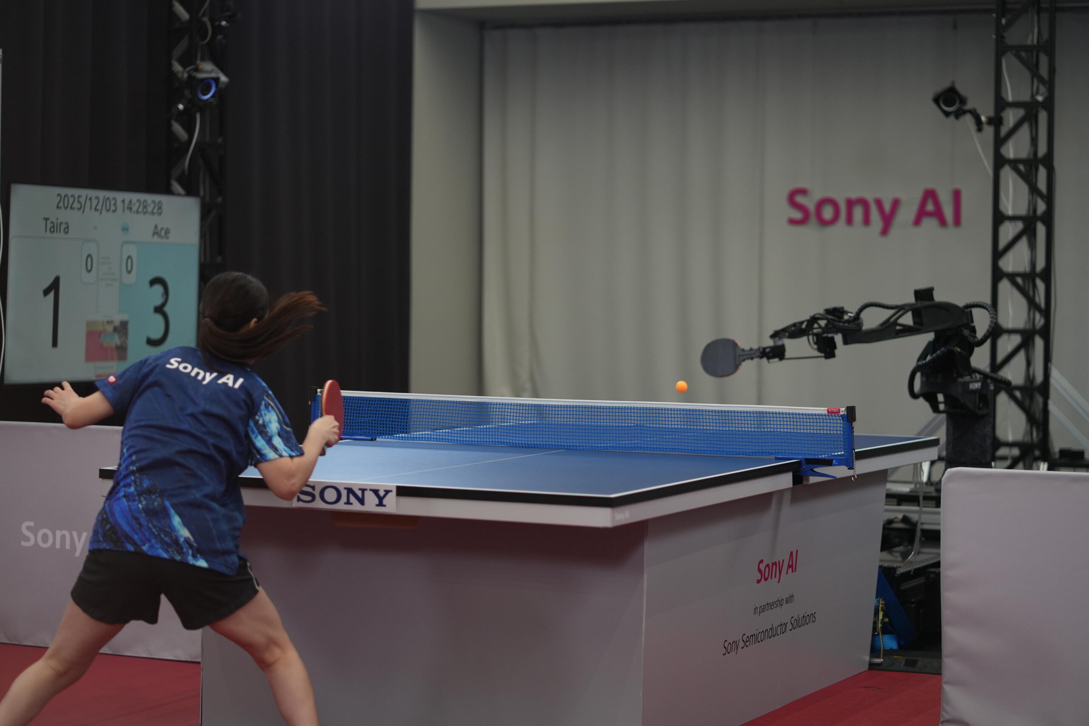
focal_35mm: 85
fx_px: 2571
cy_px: 363
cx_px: 544
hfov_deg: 23.9
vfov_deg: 16.1
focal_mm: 85
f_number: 2.2
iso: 800
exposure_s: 1/1000
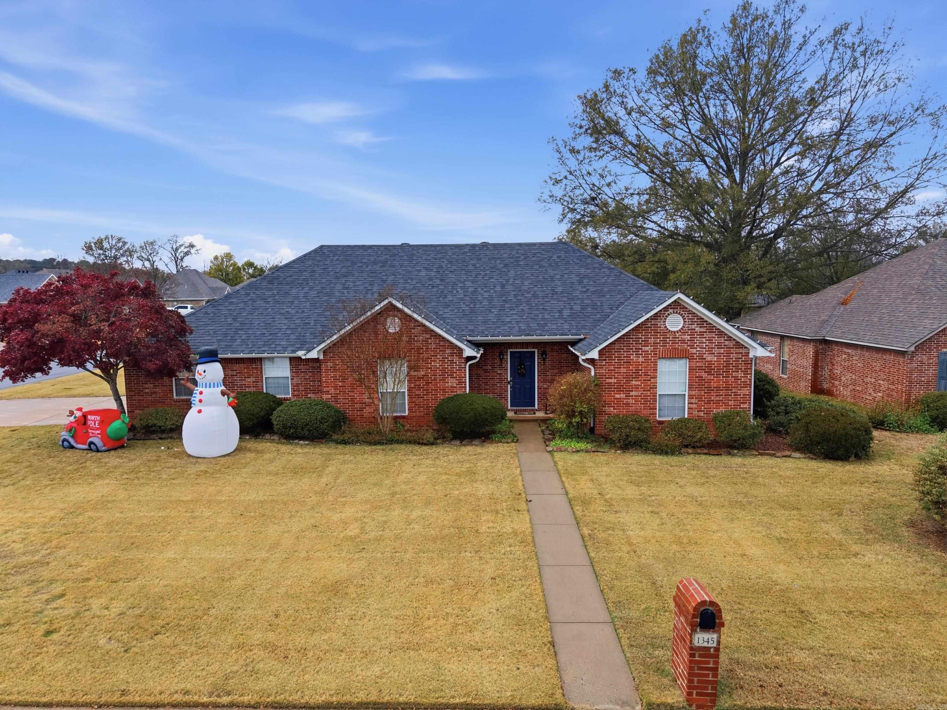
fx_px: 657
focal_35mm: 24
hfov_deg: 71.6
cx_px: 474
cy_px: 355
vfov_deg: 56.8
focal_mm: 8.7
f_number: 1.8
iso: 180
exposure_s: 1/2500
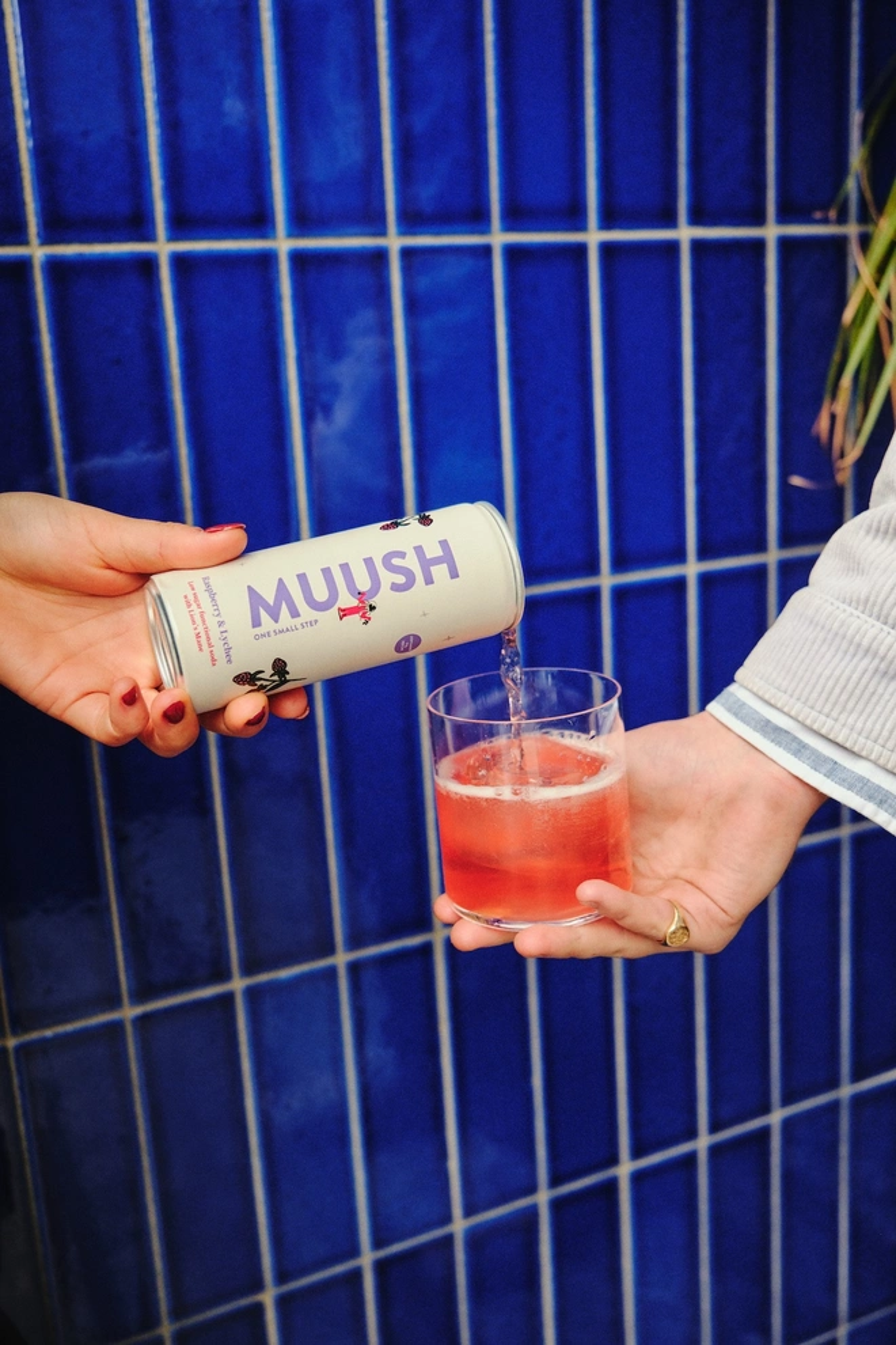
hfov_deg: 41.1
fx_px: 1195
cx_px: 448
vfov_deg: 58.7
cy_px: 672
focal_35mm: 32
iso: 1600
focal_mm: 21.2
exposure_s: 1/2500
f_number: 2.8
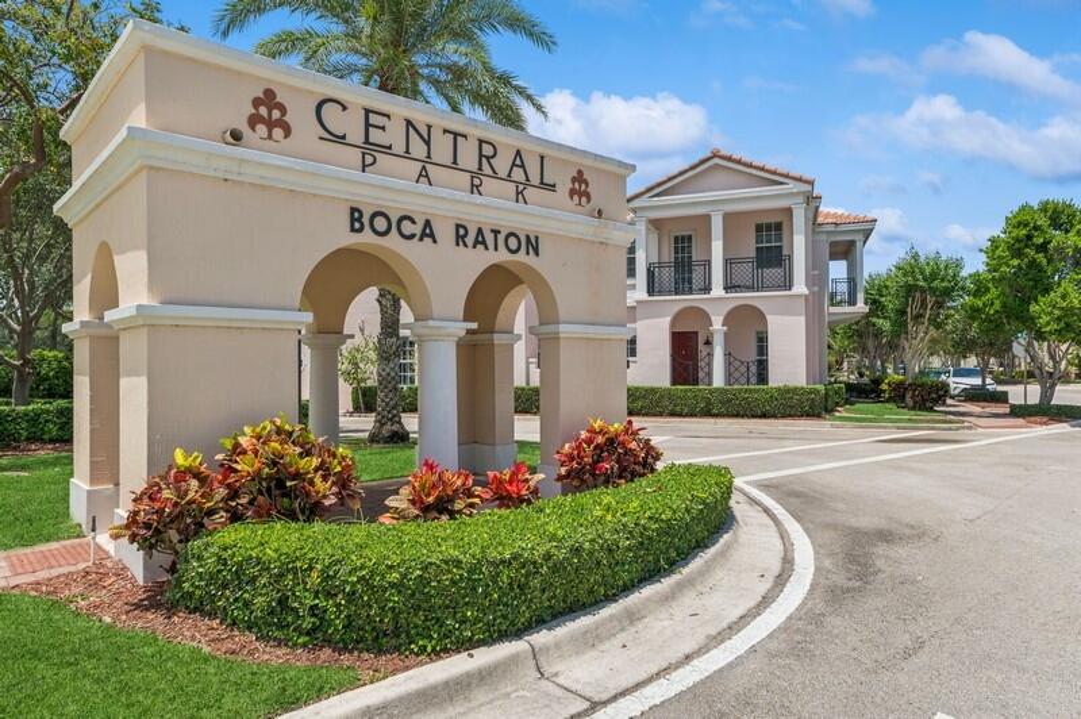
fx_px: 720
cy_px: 360
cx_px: 540
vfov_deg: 53.1
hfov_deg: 73.8
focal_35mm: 24
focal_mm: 24
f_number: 11
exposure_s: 1/200
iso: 100
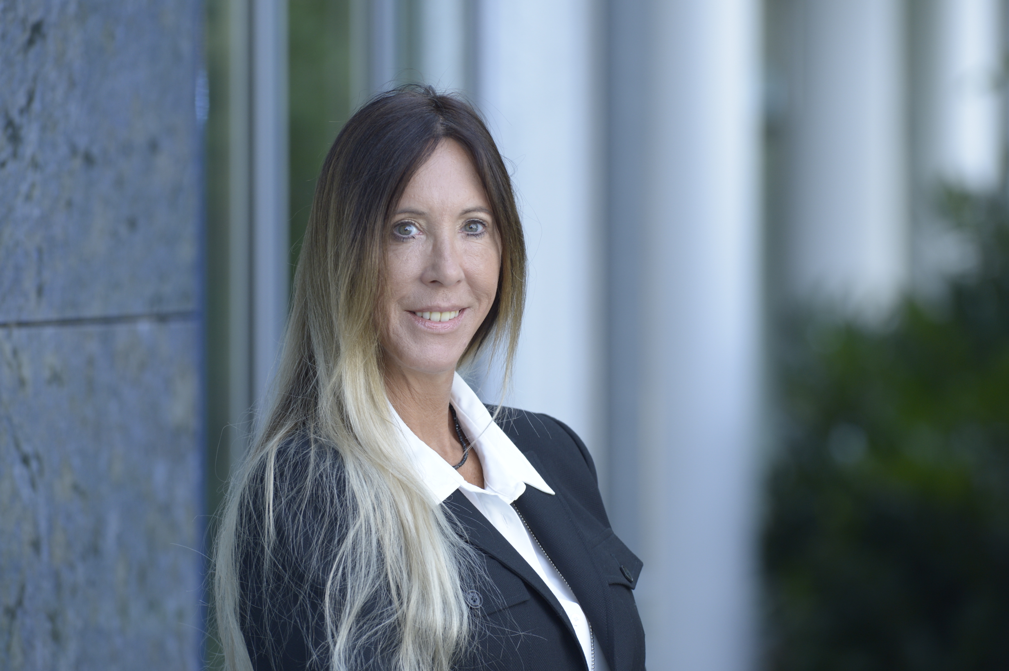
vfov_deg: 4.6
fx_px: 8403
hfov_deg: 6.9
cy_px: 336
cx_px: 504
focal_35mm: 300
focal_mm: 300
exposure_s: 1/250
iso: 640
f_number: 7.1
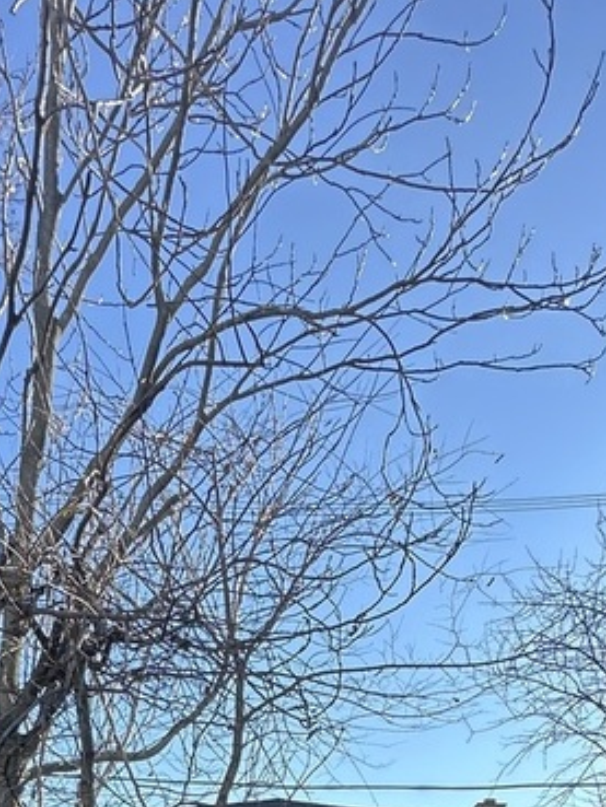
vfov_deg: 32.8
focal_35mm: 41
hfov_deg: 35.2
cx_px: 293
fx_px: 956
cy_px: 1072
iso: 40
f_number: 2.2
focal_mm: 2.22
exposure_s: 1/493
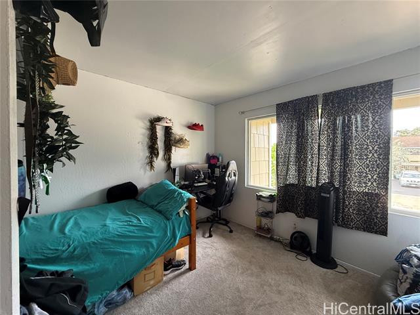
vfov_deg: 85.7
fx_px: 170
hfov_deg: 102.1
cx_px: 210
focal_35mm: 14
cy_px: 158
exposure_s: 1/90
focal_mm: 2.22
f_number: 2.2
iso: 320
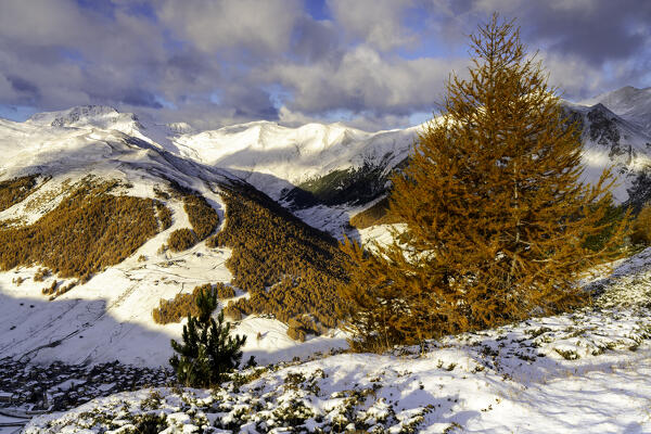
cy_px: 217
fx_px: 705
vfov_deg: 34.2
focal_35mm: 39
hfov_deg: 49.6
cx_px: 326
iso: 100
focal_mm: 39
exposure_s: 1/20
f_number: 13
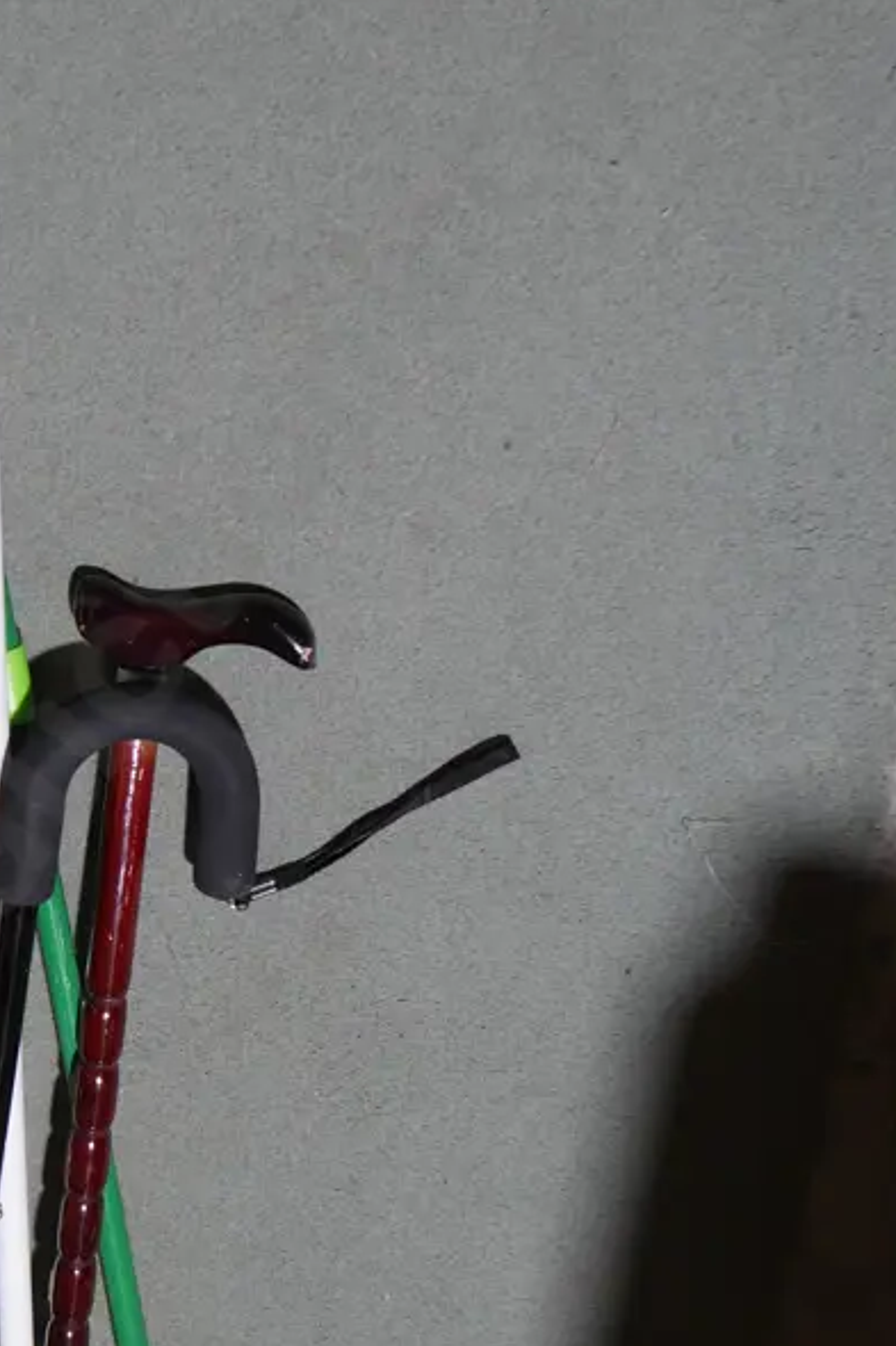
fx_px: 2428
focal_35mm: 65
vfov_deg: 30.9
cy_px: 746
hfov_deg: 20.4
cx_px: 70
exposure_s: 1/60
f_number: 4
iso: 400
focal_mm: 18
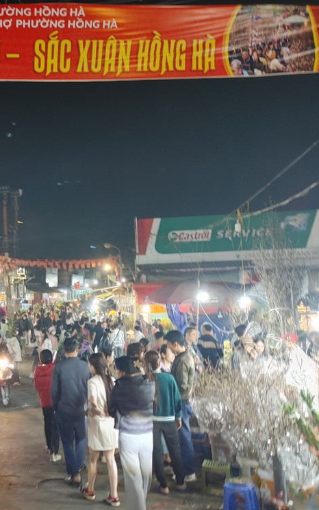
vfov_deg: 52.7
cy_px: 255
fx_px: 514
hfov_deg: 32.2
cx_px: 12
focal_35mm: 37
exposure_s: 1/17
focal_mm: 5.58
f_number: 1.8
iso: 300
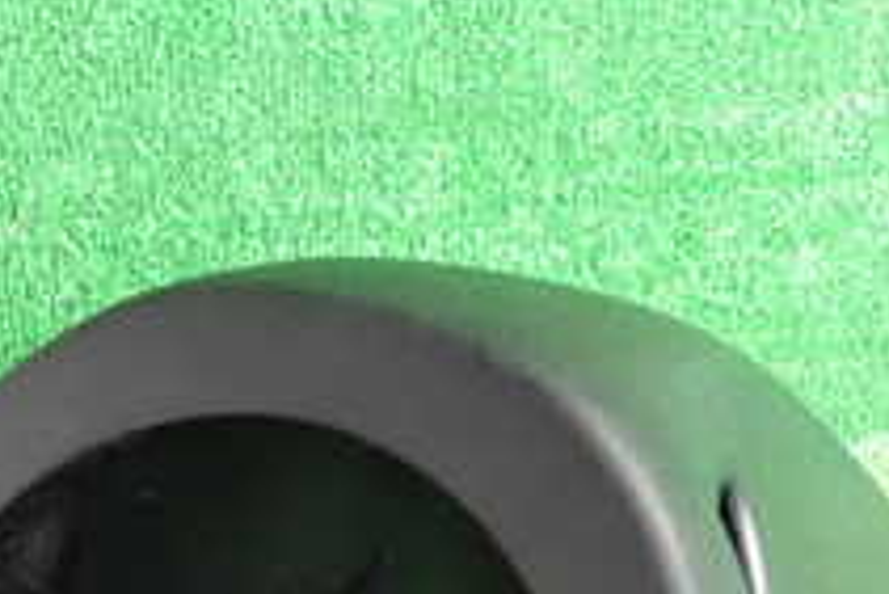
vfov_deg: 17.0
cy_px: 838
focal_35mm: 74
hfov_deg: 27.3
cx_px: 485
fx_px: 1829
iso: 2000
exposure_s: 1/100
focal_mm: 4.5
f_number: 2.8
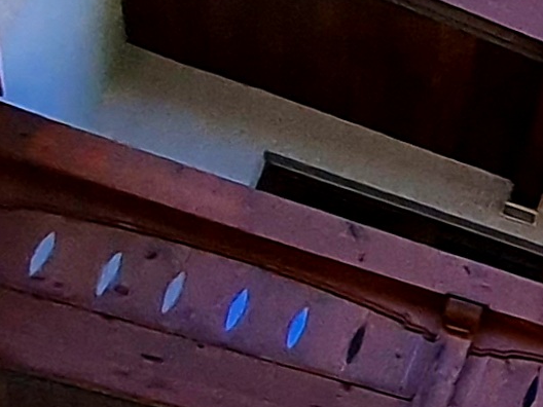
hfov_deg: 9.3
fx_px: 1522
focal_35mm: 97
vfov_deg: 13.8
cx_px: 1941
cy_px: 698
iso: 50
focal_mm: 1.74
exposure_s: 1/455
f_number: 2.2
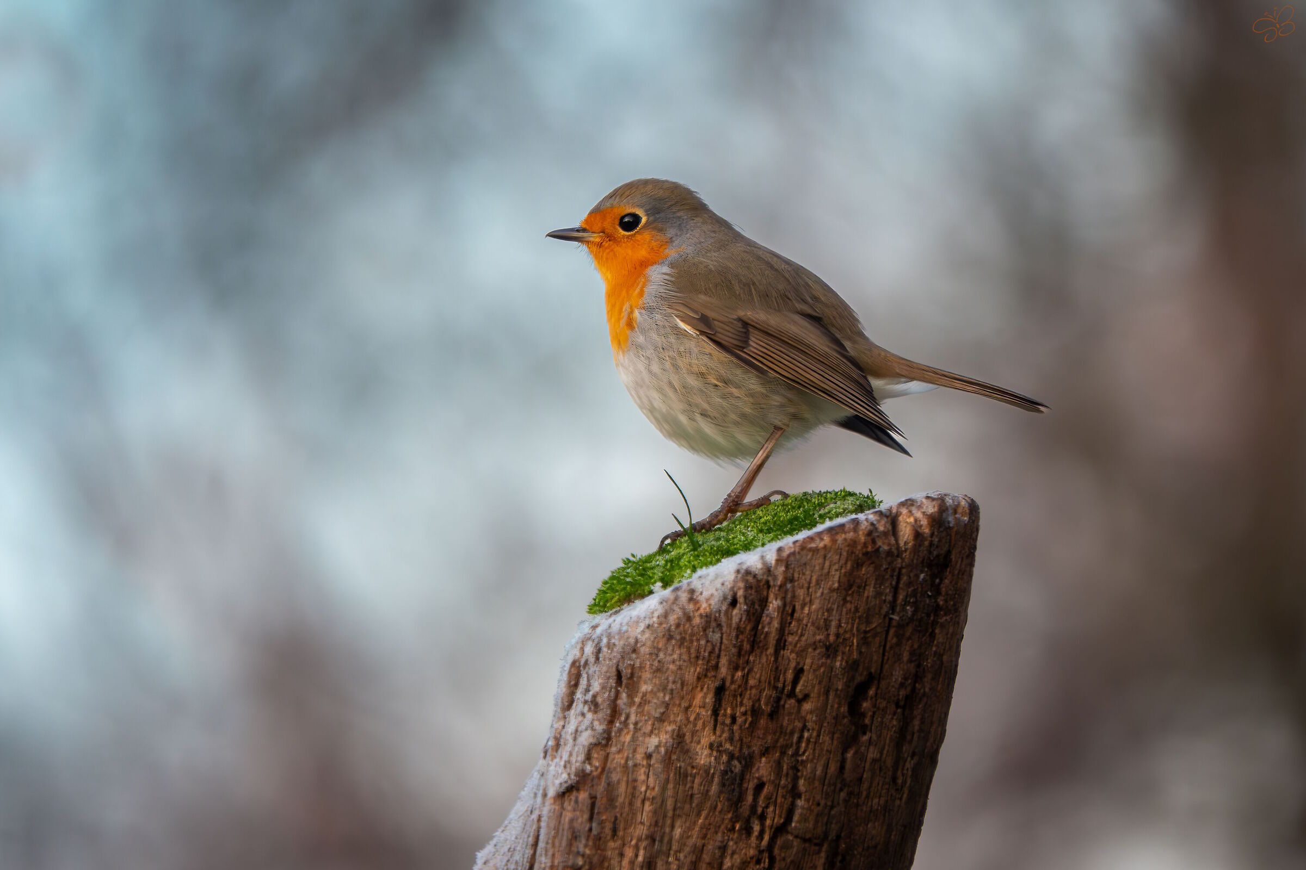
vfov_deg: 2.3
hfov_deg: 3.4
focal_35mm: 598
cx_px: 653
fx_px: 21692
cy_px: 435
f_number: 4
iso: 500
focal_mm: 219.33
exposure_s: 1/320
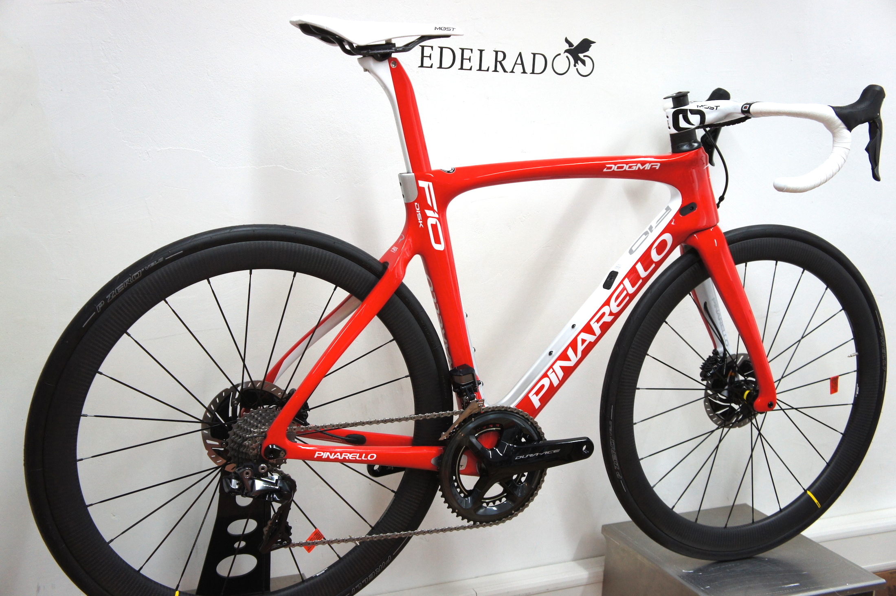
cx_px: 448
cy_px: 298
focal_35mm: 42
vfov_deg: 31.8
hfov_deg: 46.4
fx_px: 1044
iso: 800
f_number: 4
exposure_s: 1/50
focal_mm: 28
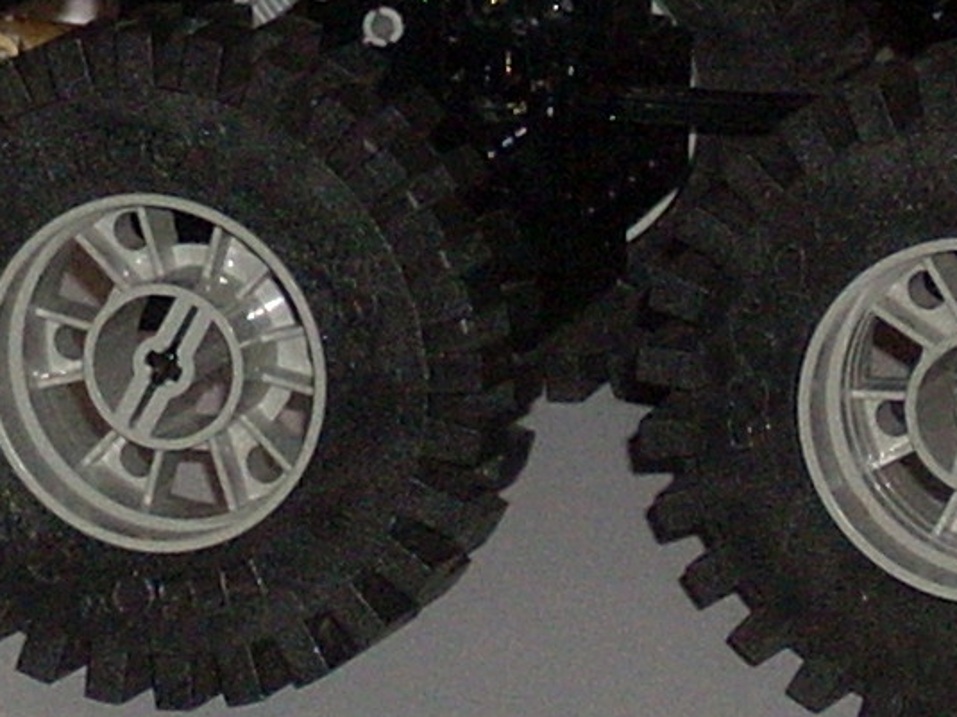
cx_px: -533
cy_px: -7
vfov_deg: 2.7
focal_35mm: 541
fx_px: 14953
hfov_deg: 3.6
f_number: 5.2
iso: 200
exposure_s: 1/60
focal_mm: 18.6
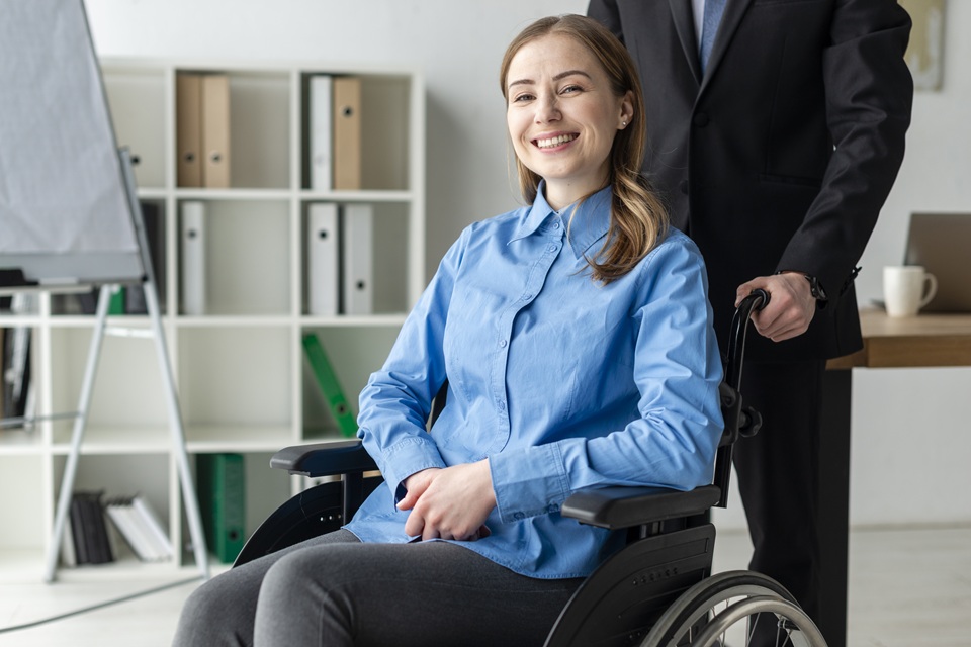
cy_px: 324
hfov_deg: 39.6
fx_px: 1349
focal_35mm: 50
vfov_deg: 27.0
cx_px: 486
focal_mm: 50
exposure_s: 1/160
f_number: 2.8
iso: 250
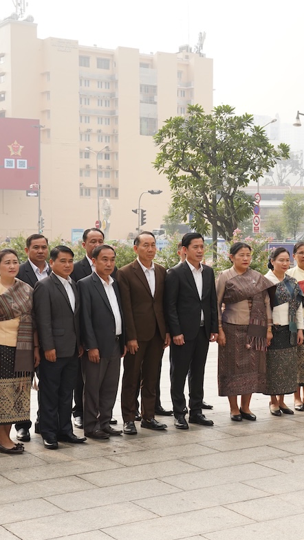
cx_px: 248
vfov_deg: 32.8
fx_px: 917
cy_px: 270
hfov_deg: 18.6
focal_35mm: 64
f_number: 8
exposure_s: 1/400
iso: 500
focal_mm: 40
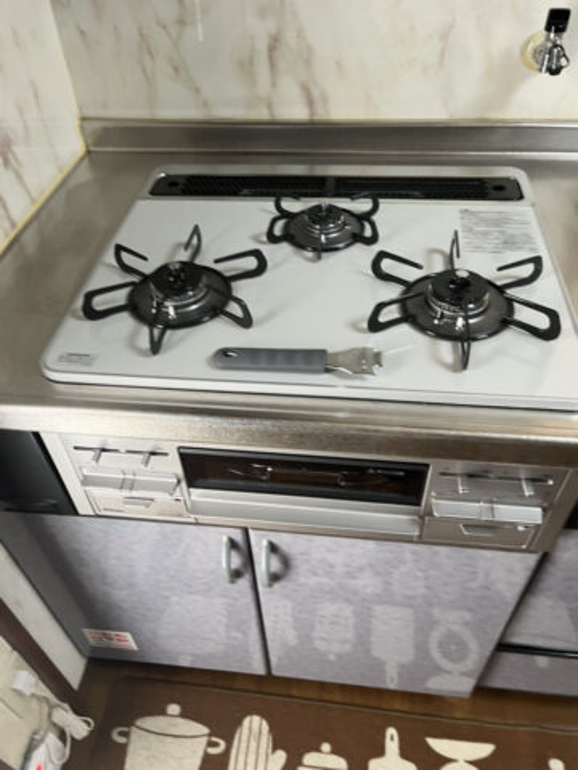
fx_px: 579
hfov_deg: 53.1
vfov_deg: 67.3
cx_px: 289
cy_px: 385
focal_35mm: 26
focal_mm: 5.1
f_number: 1.6
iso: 250
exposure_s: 1/60
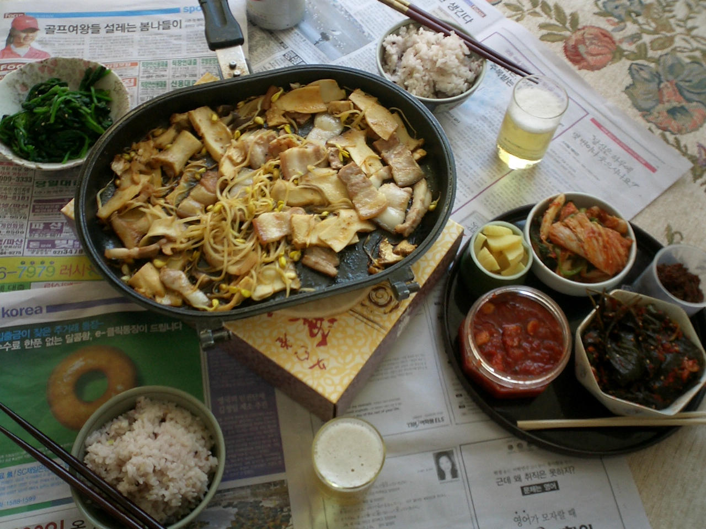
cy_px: 264
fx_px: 755
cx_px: 353
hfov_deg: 50.1
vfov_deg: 38.7
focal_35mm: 37
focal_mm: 5.6
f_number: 3.5
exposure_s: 1/15
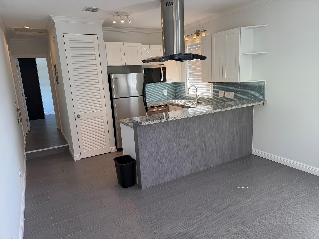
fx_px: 221
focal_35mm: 24
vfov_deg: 56.8
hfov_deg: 71.6
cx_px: 160
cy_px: 120
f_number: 1.78
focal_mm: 6.76
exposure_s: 1/217
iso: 160
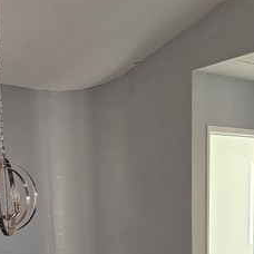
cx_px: 92
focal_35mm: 57
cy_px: 280
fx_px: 473
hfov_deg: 29.9
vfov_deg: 27.5
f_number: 1.7
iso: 250
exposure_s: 1/138
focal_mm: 6.3
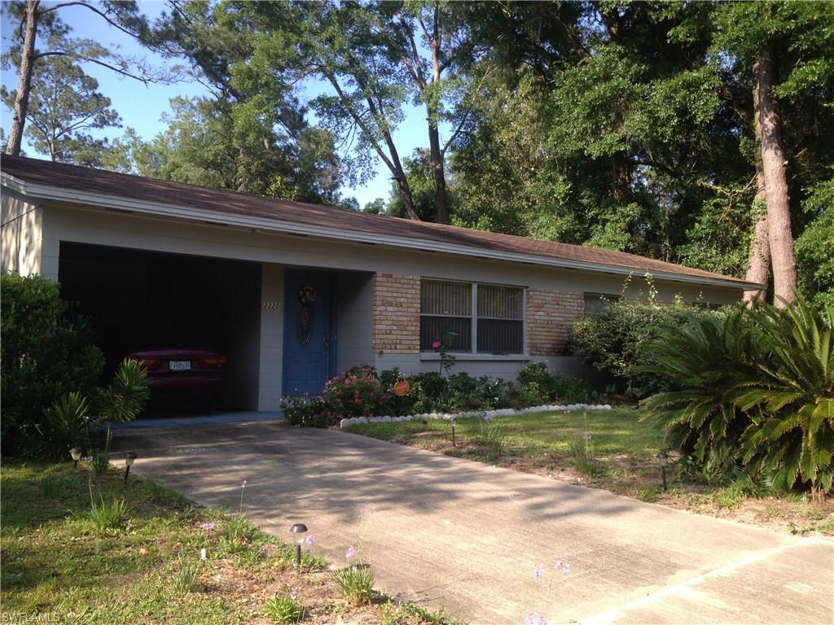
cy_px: 312
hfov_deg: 55.4
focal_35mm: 33
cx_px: 417
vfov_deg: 42.9
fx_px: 795
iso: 50
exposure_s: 1/459
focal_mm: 4.12
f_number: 2.4
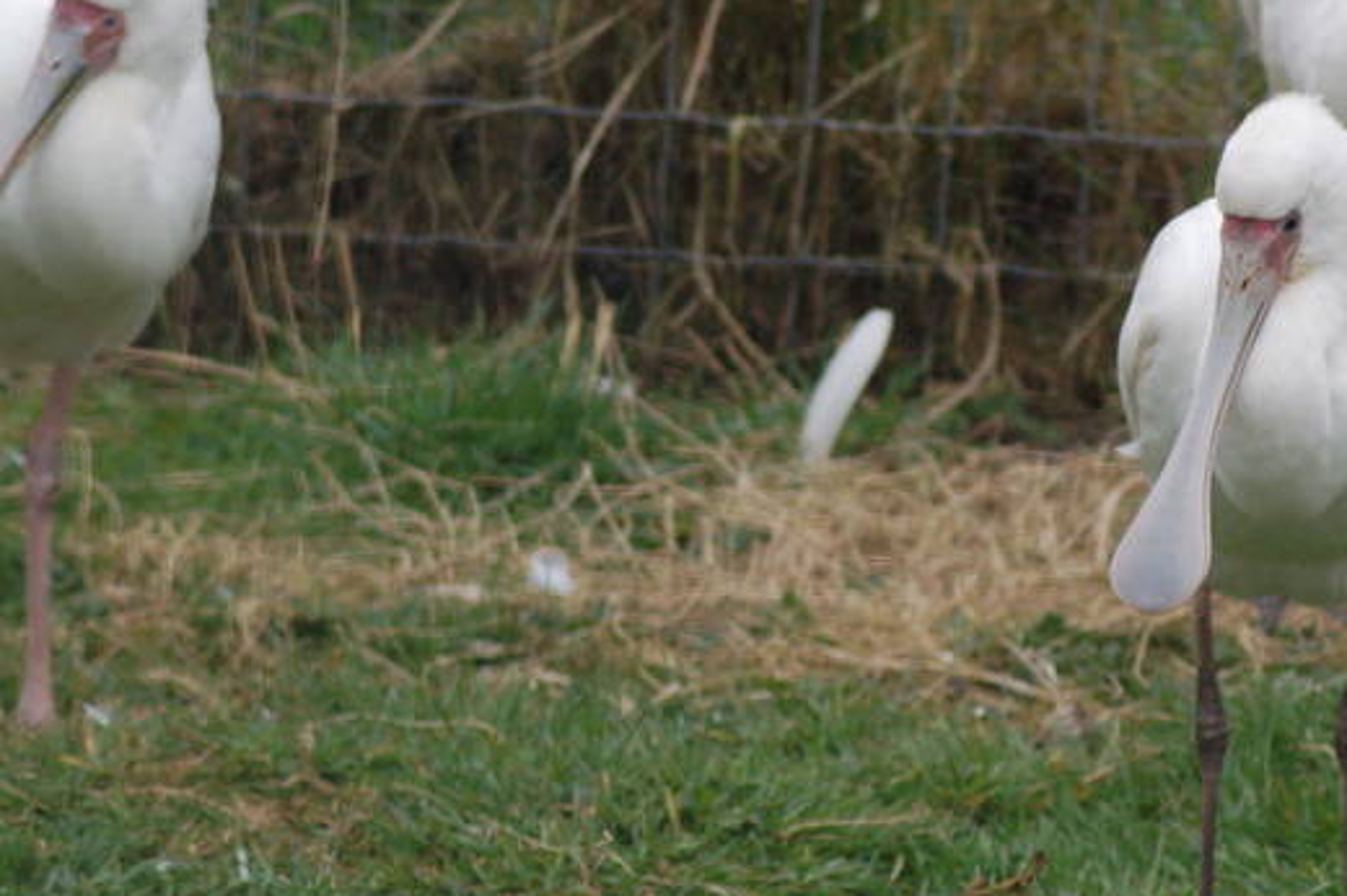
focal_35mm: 384
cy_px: 400
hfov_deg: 5.4
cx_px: 705
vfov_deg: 3.6
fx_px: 14358
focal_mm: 130
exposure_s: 1/800
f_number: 7.1
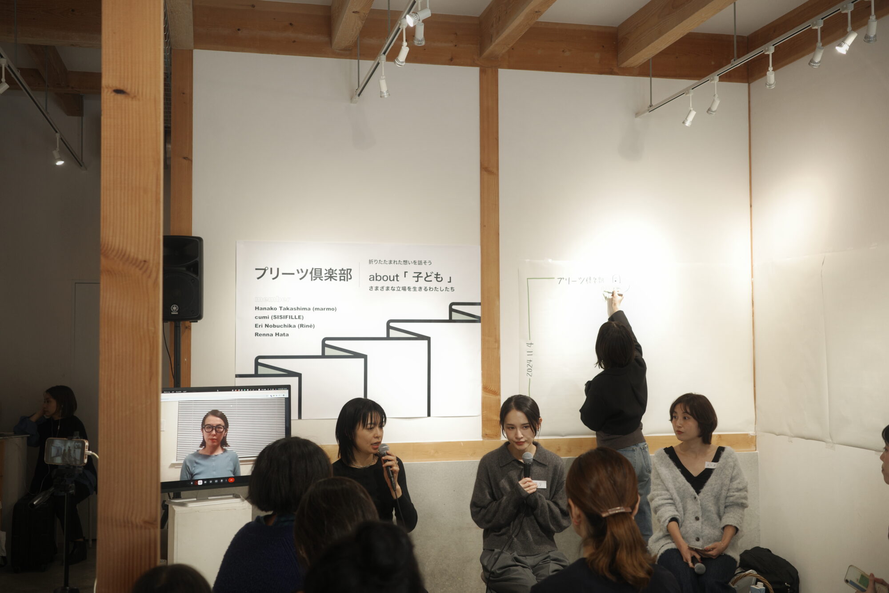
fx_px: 988
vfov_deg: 33.4
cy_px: 296
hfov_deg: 48.5
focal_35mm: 40
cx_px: 444
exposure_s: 1/40
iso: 200
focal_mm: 26
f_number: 2.8
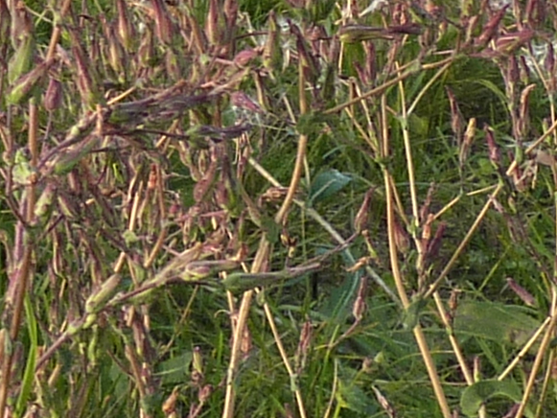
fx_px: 2527
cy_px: -343
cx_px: -77
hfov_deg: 12.3
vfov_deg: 9.0
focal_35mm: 157
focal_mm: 4.1
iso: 125
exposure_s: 1/160
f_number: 4
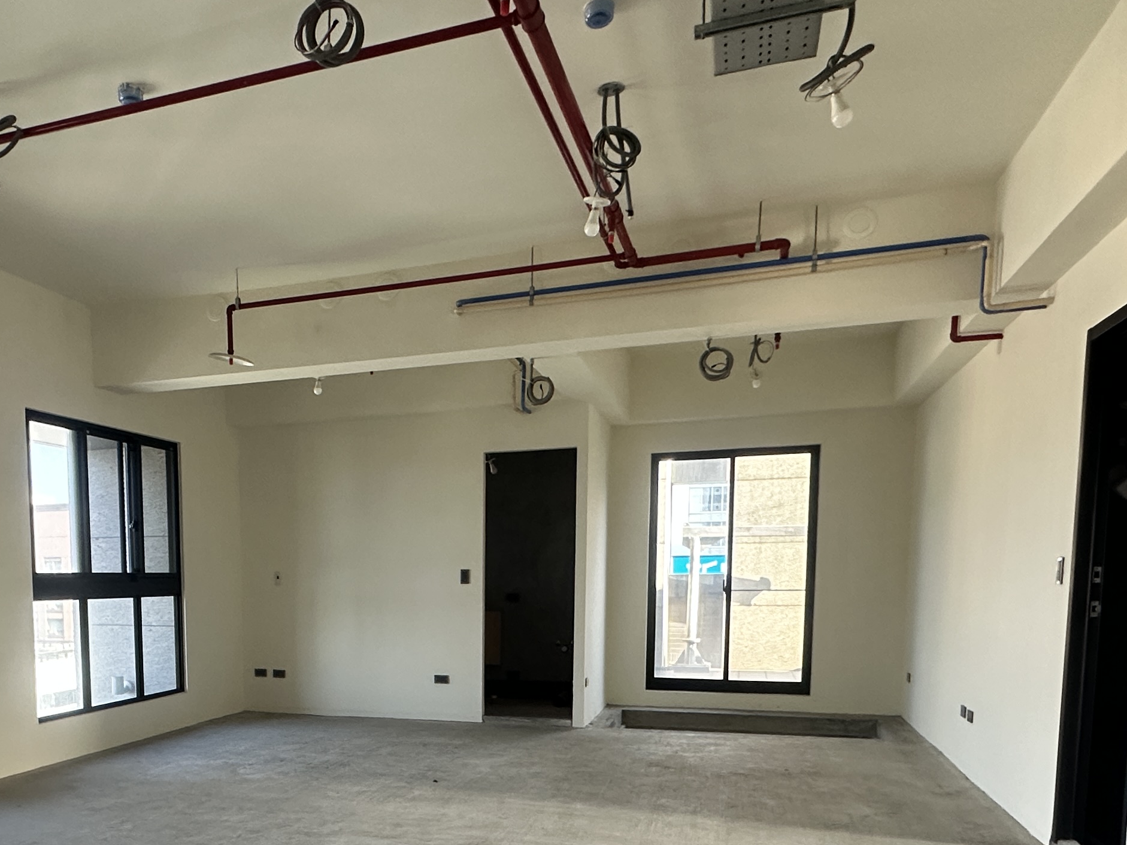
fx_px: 977
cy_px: 678
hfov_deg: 58.2
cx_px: 346
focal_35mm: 30
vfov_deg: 44.5
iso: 200
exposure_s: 1/99
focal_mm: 2.22
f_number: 2.2
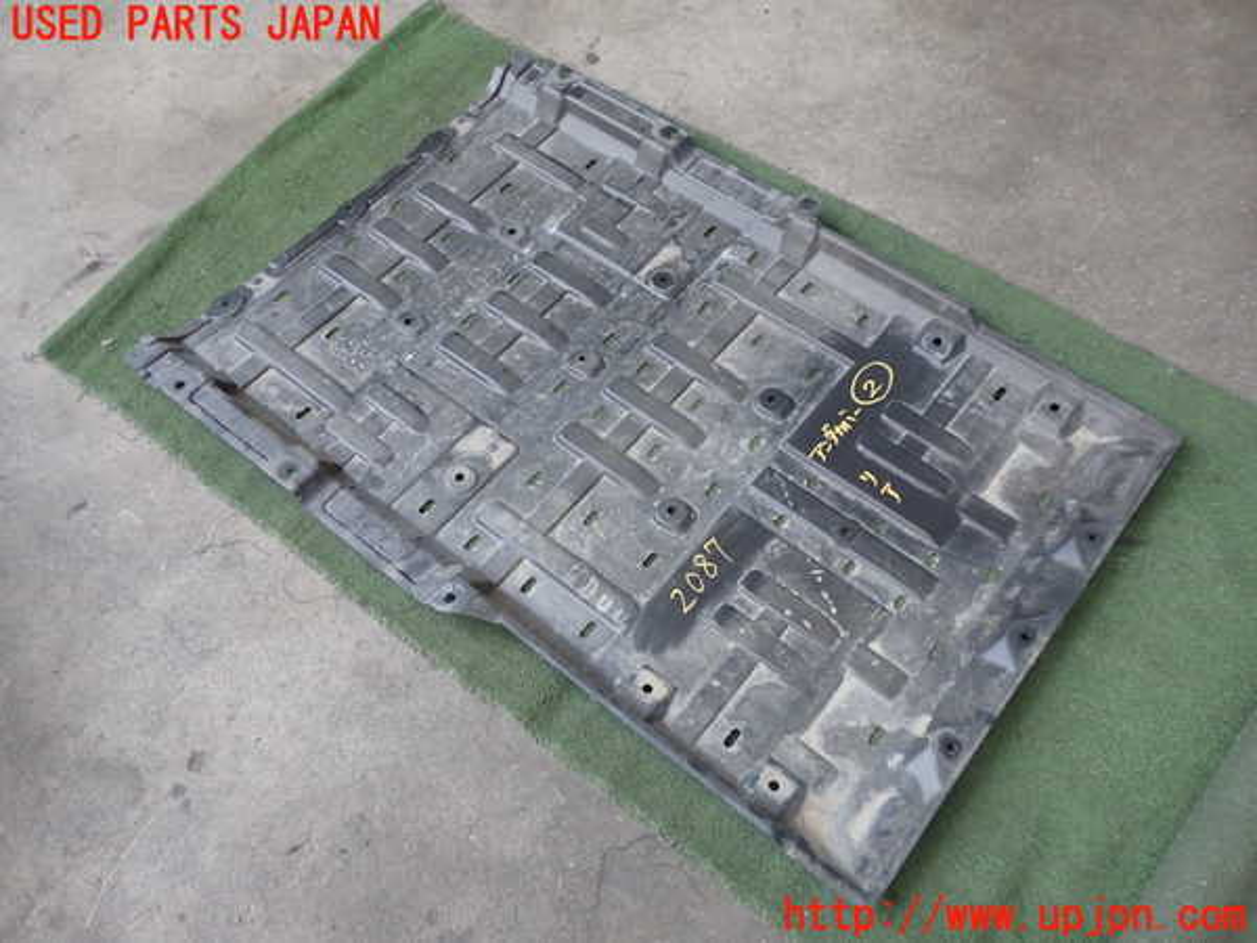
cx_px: 628
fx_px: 1089
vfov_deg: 46.8
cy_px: 472
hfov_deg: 60.0
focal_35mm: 30
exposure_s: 1/100
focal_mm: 5.4
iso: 200
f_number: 2.3
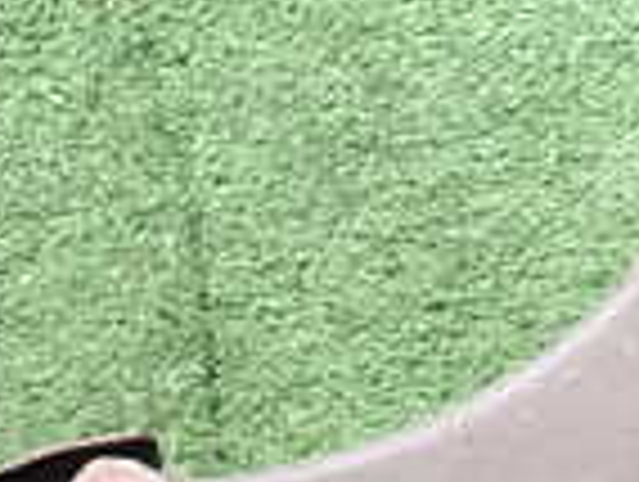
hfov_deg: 16.0
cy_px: 649
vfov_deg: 12.2
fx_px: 2182
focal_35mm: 118
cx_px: 778
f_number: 3.2
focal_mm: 5.05
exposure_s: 1/640
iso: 100
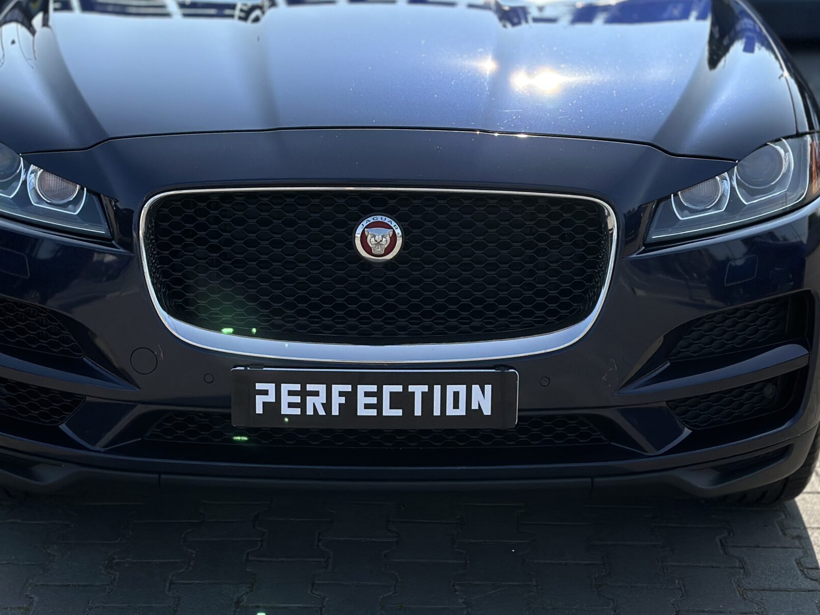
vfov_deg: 19.3
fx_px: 1800
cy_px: 180
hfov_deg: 25.7
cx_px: 387
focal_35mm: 76
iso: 100
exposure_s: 1/5263
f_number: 1.78
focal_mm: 6.86
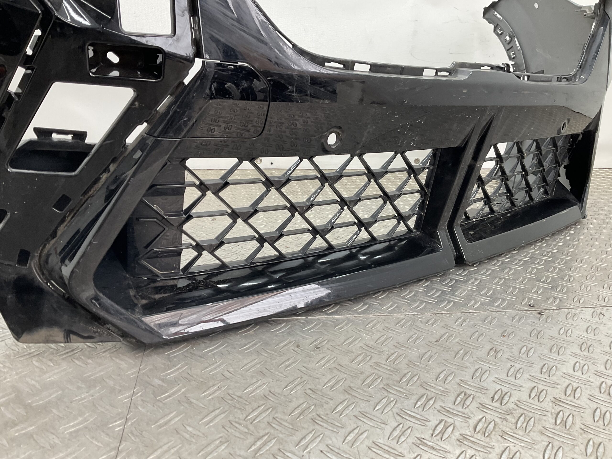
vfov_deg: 48.2
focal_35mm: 29
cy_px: 230
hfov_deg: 61.7
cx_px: 306
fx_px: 513
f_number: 1.8
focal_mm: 3
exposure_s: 1/120
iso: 50
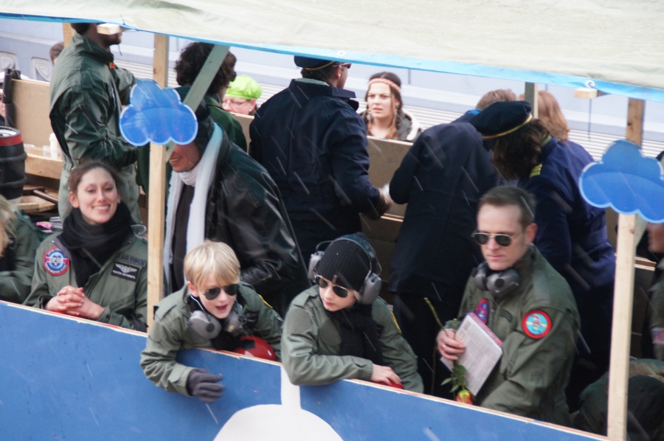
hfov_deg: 11.4
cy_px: 220
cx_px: 332
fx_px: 3316
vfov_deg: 7.6
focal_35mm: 180
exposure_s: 1/40
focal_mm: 120
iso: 1600
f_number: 5.6
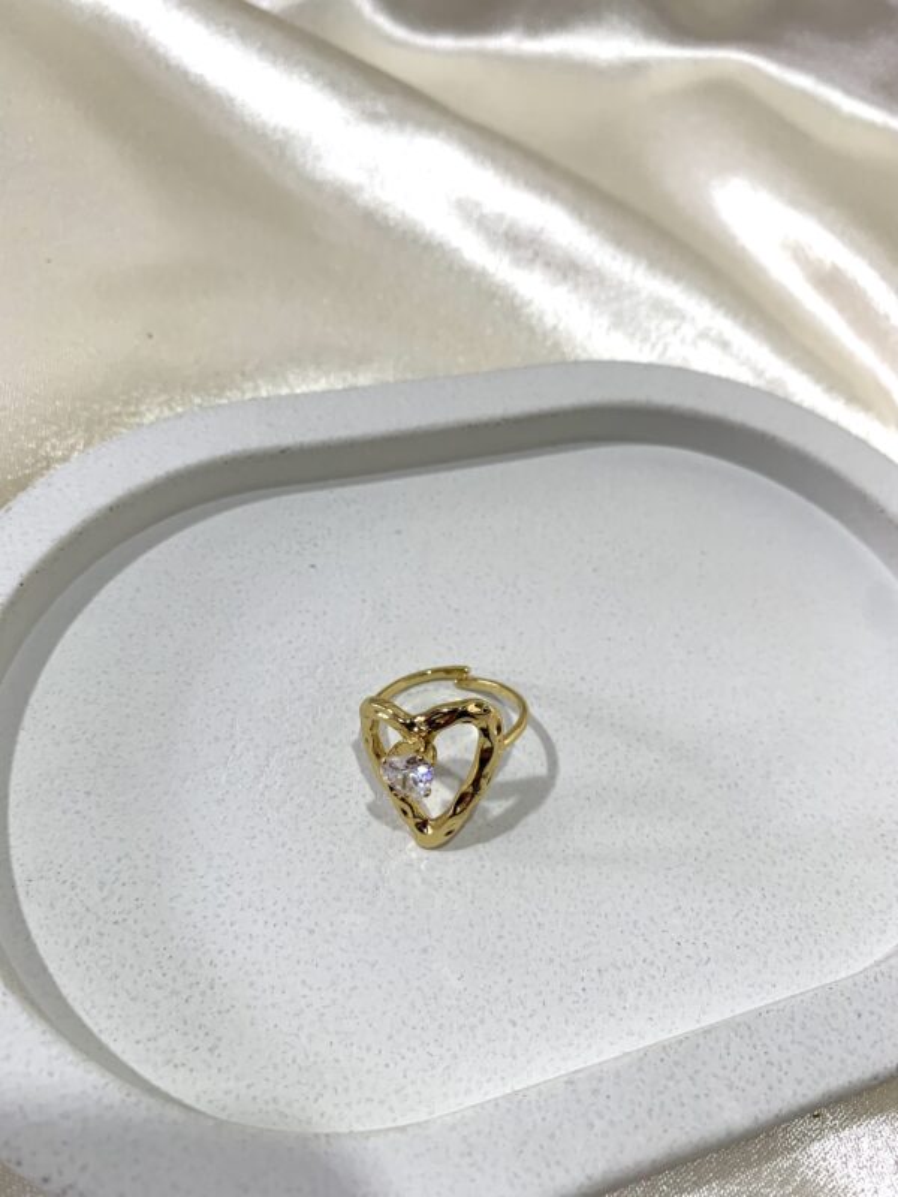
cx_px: 449
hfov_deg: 53.1
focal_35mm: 26
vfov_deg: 67.3
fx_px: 899
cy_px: 598
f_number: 1.8
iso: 64
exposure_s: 1/100
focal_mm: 4.25
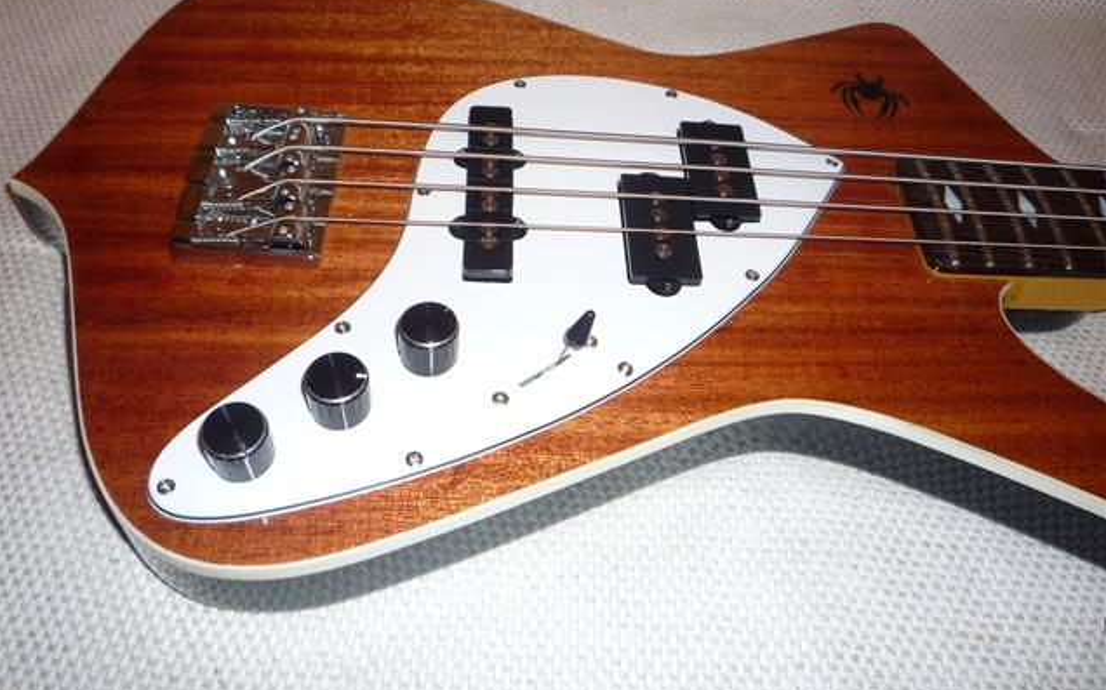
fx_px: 964
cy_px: 311
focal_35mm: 32
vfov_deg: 39.4
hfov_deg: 59.7
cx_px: 551
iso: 100
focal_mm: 5.2
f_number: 3.3
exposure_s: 1/30
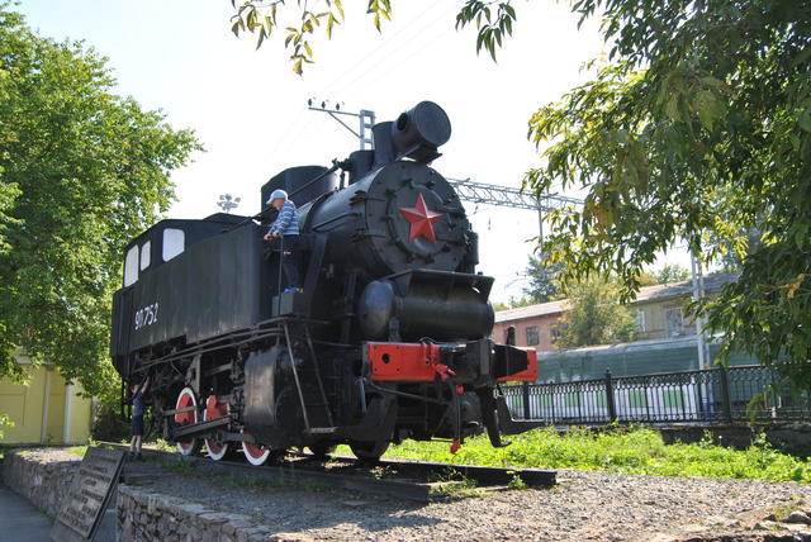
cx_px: 406
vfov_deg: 43.7
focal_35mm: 30
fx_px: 676
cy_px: 271
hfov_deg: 61.9
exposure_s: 1/160
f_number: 6.3
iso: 100
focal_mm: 20
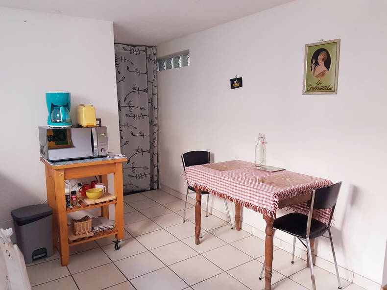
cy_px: 145
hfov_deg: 67.3
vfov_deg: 53.0
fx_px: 291
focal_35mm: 26
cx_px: 194
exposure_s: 1/16
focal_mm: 4.2
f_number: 1.7
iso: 200
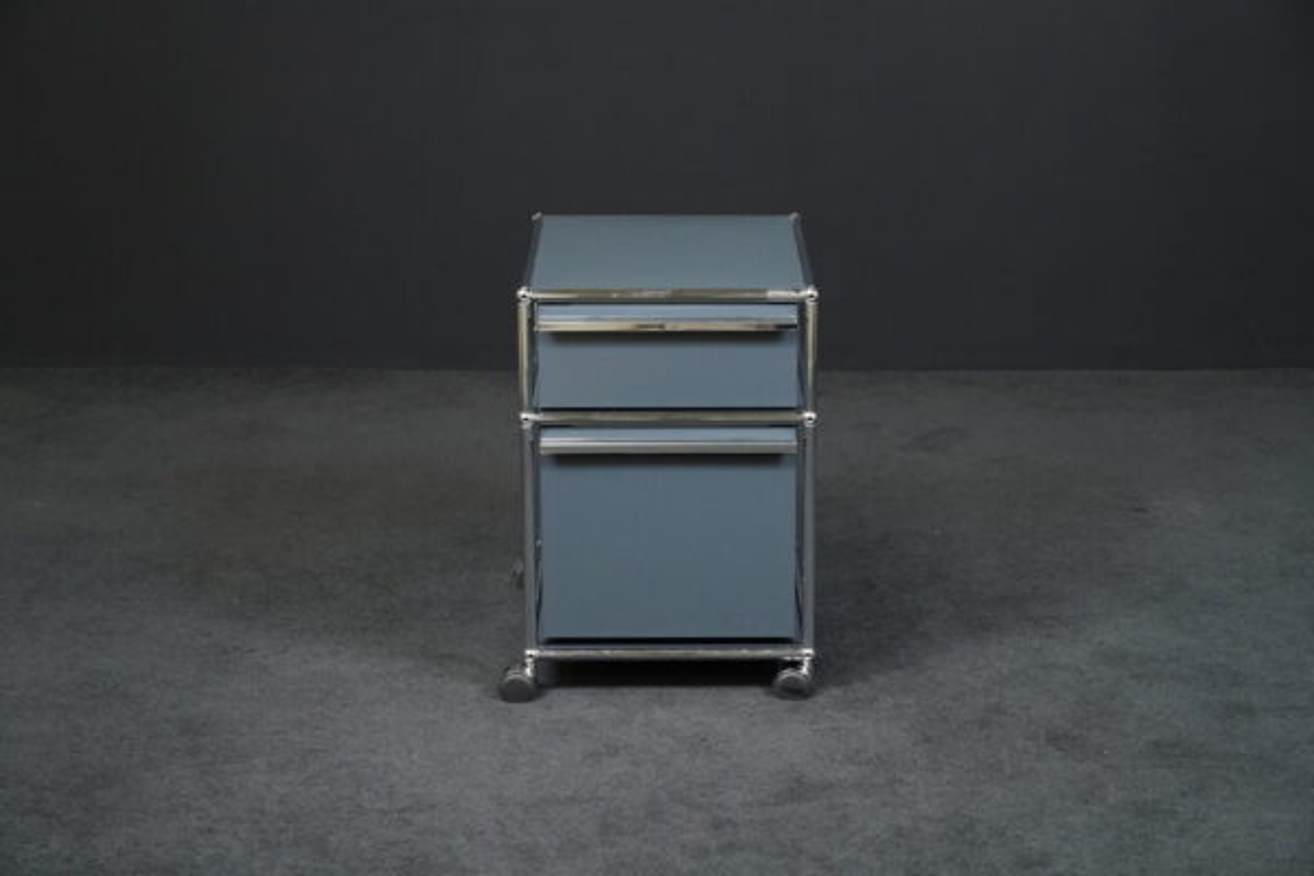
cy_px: 438
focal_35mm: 78
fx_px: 2847
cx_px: 657
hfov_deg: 26.0
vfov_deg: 17.5
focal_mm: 78
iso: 5000
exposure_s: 1/125
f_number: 7.1
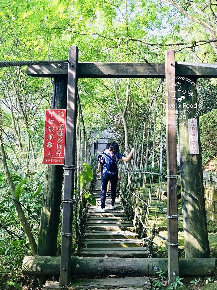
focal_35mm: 28
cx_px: 108
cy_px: 145
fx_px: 234
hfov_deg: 49.7
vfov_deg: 63.4
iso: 20
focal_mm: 3.99
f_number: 1.8
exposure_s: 1/60
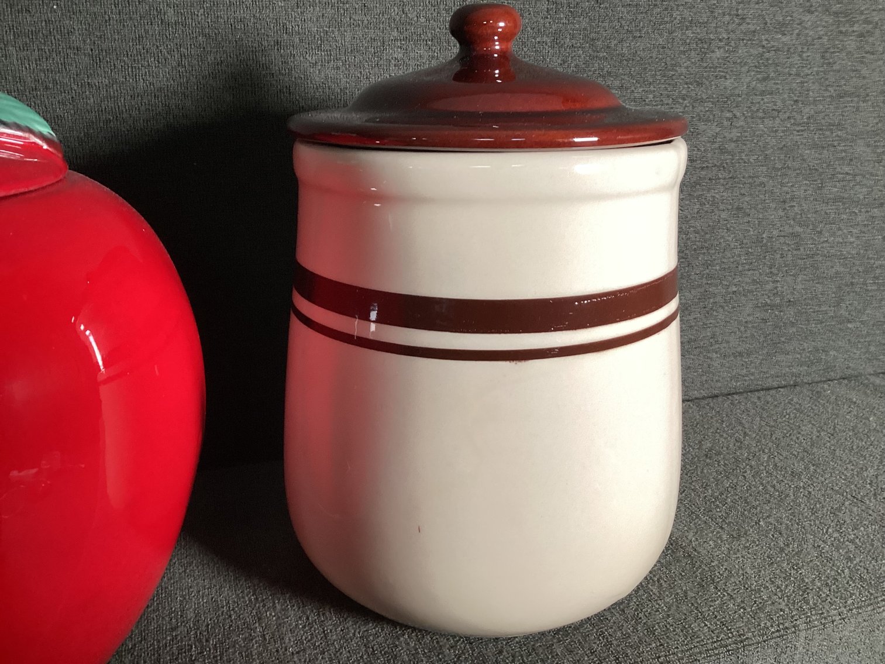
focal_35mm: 31
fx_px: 793
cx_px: 442
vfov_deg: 45.4
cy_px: 332
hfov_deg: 58.3
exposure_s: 1/60
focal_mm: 3.3
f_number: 2.4
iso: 160
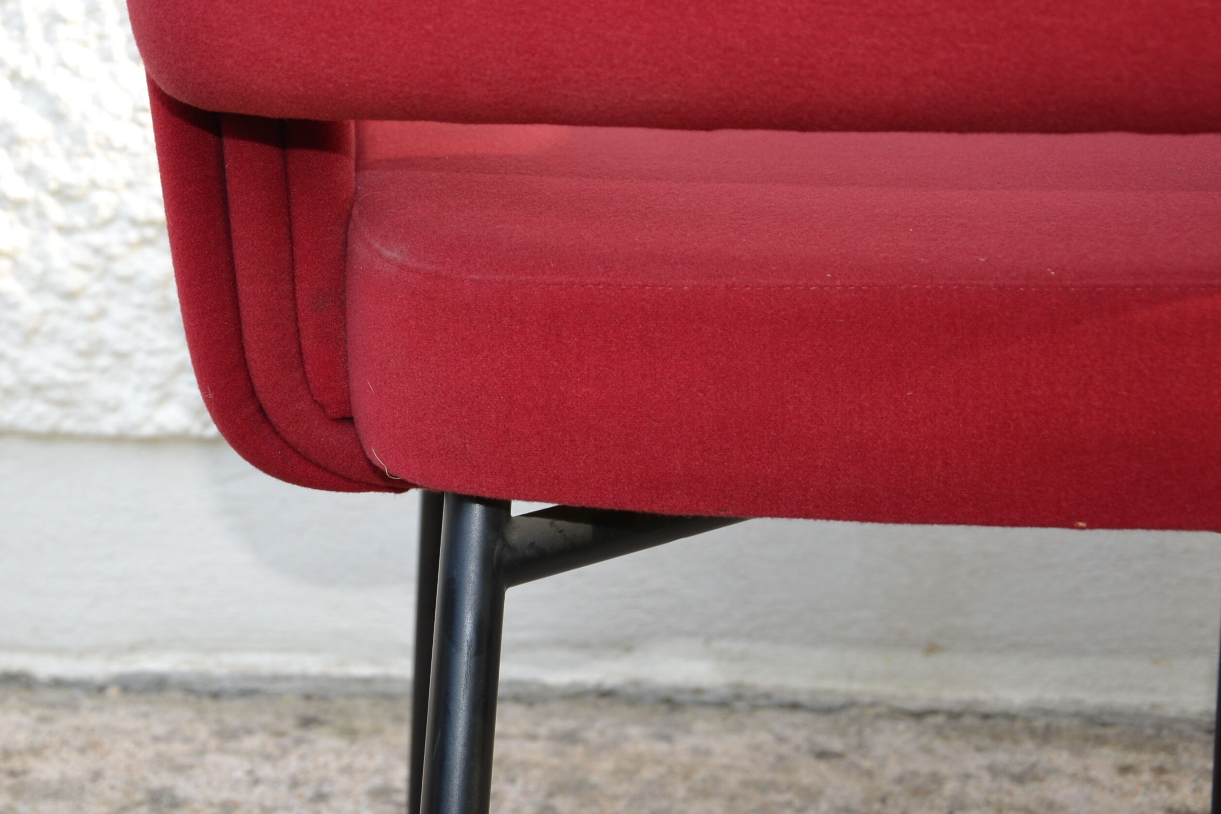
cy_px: 278
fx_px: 2103
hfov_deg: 32.2
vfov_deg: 21.8
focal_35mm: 62
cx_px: 428
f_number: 5
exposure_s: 1/60
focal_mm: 30
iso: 200
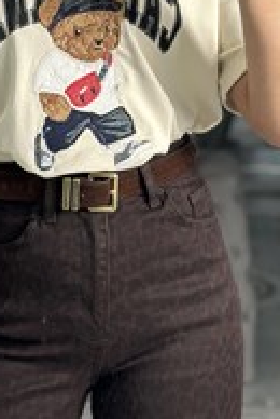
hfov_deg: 10.6
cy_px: 32
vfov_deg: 15.5
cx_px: 103
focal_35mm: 130
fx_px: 1511
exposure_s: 1/50
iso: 80
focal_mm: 6.86
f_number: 1.78
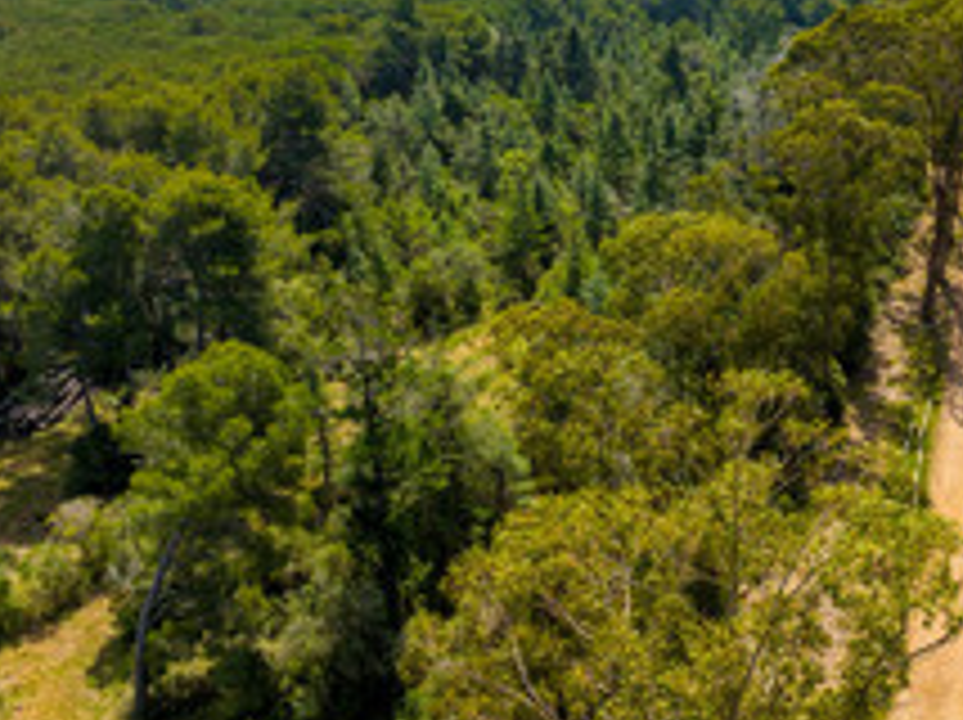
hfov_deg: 43.8
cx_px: 684
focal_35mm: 42
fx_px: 1167
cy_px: 189
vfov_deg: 33.7
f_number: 7.1
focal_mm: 12.3
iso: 200
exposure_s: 1/640
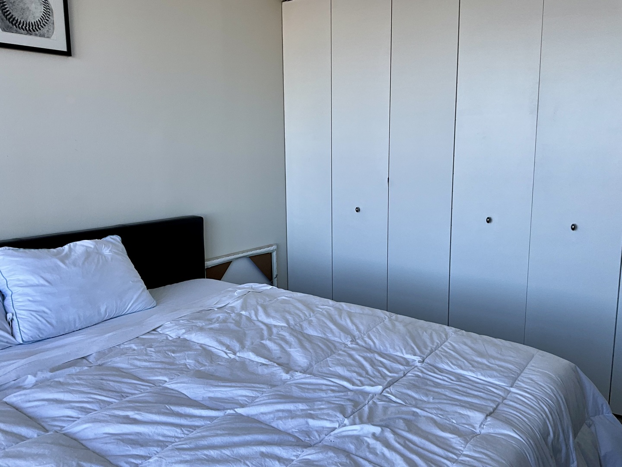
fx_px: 521
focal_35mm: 29
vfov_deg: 48.2
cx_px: 311
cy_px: 234
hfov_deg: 61.7
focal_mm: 3
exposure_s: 1/177
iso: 20
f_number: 1.8
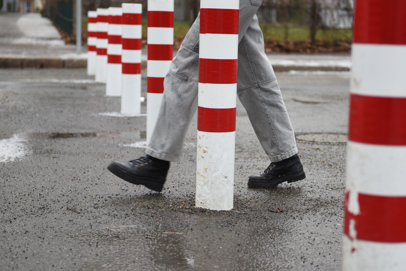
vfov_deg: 16.9
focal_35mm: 81
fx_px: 914
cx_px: 224
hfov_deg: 25.0
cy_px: 135
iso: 640
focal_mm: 55
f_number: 2.8
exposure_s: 1/400
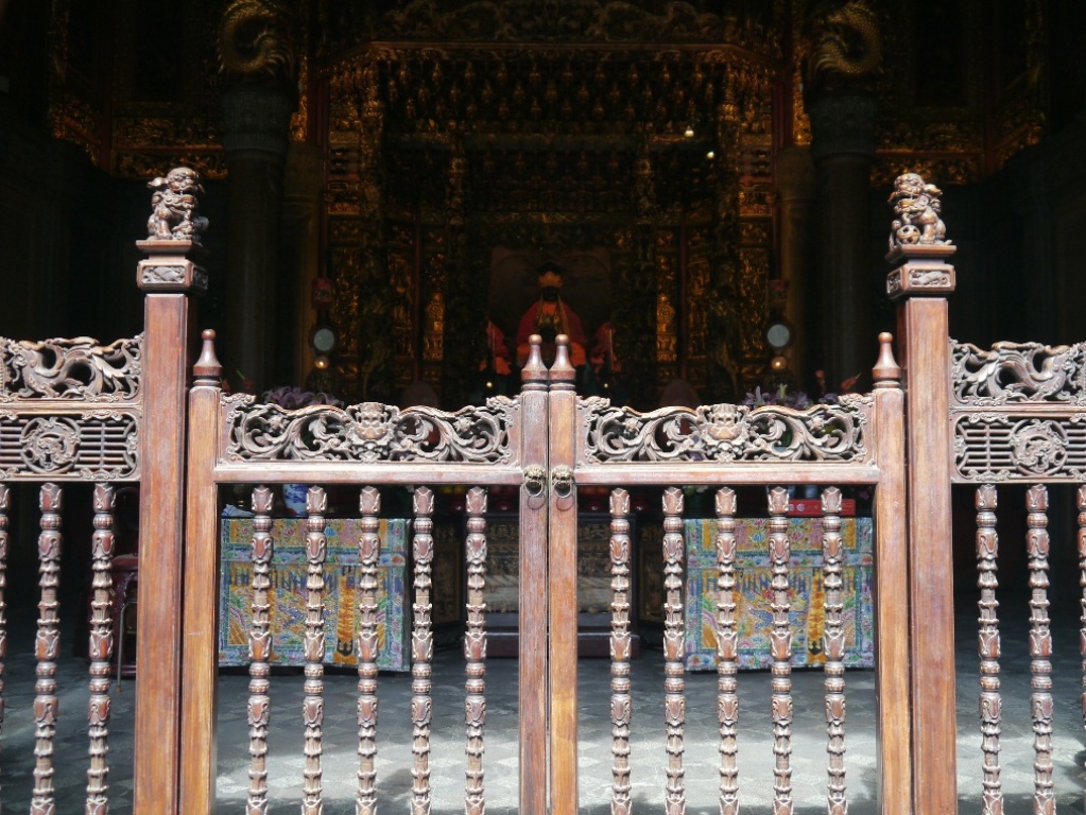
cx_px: 543
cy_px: 408
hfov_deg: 51.3
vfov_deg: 39.7
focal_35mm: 36
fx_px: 1130
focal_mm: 18
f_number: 4.1
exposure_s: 1/60
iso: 160
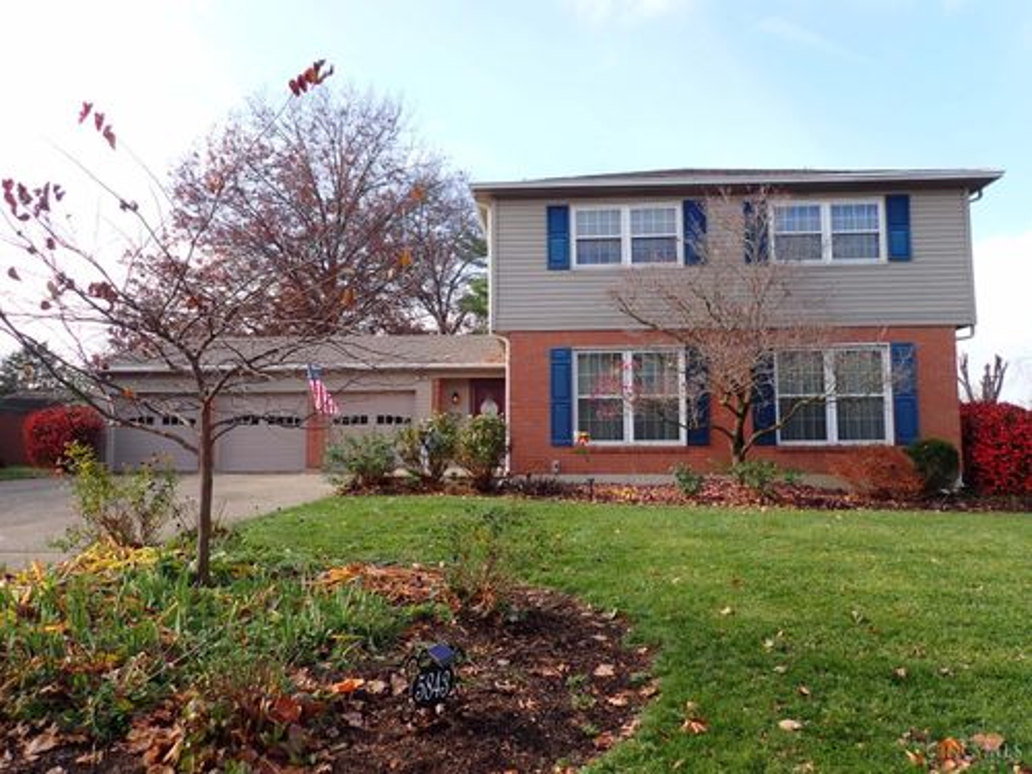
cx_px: 516
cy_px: 387
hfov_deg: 69.4
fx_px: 745
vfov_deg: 54.9
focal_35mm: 25
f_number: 2.8
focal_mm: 4.5
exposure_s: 1/500
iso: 100
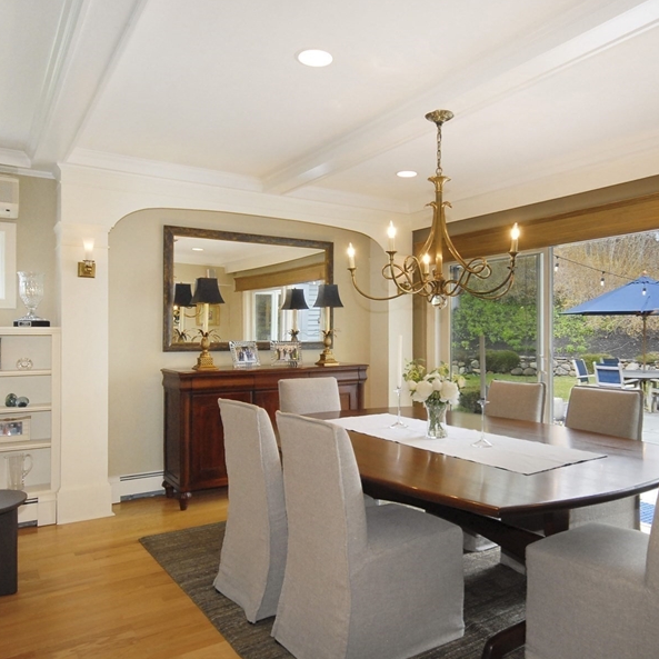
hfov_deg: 61.8
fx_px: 546
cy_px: 358
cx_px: 386
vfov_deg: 62.1
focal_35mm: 25
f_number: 5.6
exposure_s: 1/60
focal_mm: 11.5
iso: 400
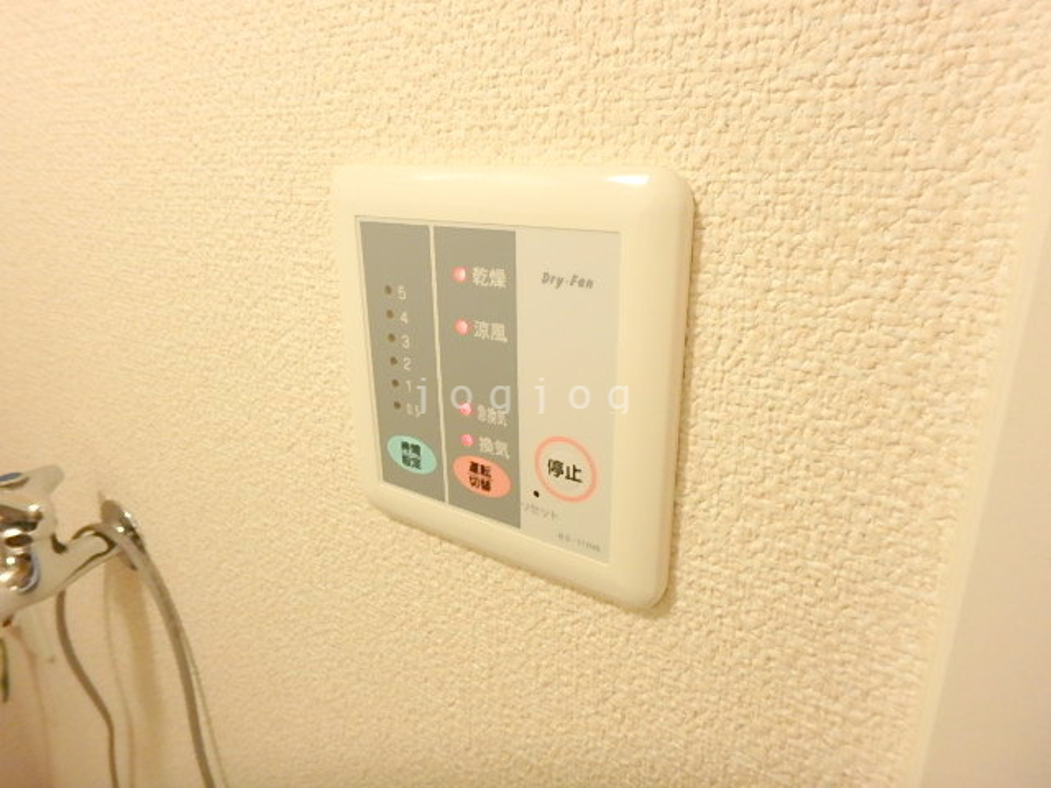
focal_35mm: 21
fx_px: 638
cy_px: 394
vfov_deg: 63.4
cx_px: 526
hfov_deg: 79.0
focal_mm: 3.7
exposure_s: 1/30
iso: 320
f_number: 3.5
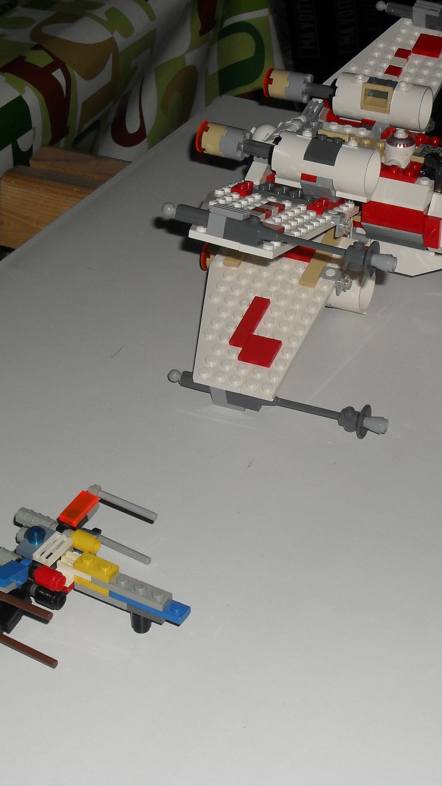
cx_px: 361
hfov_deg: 16.6
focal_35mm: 72
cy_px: 394
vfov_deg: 29.4
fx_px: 1501
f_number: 10
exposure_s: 1/45
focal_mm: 8.7
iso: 100
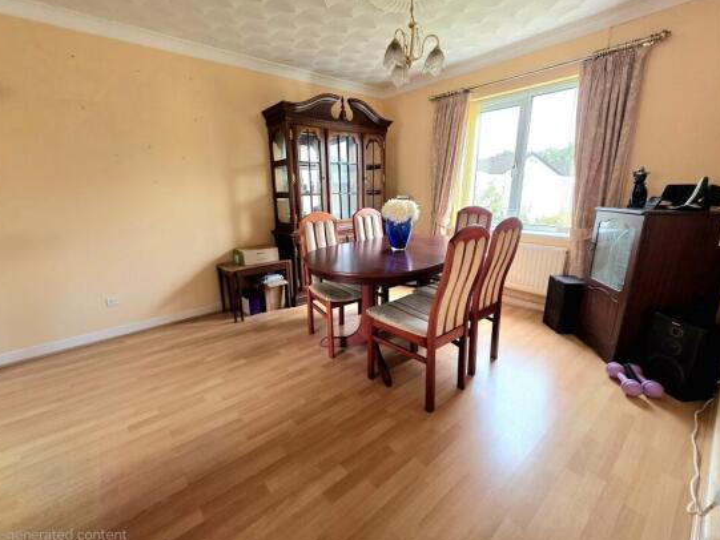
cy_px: 264
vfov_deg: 85.7
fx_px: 291
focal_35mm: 14
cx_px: 347
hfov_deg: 102.0
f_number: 1.9
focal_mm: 2.2
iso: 320
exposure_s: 1/101
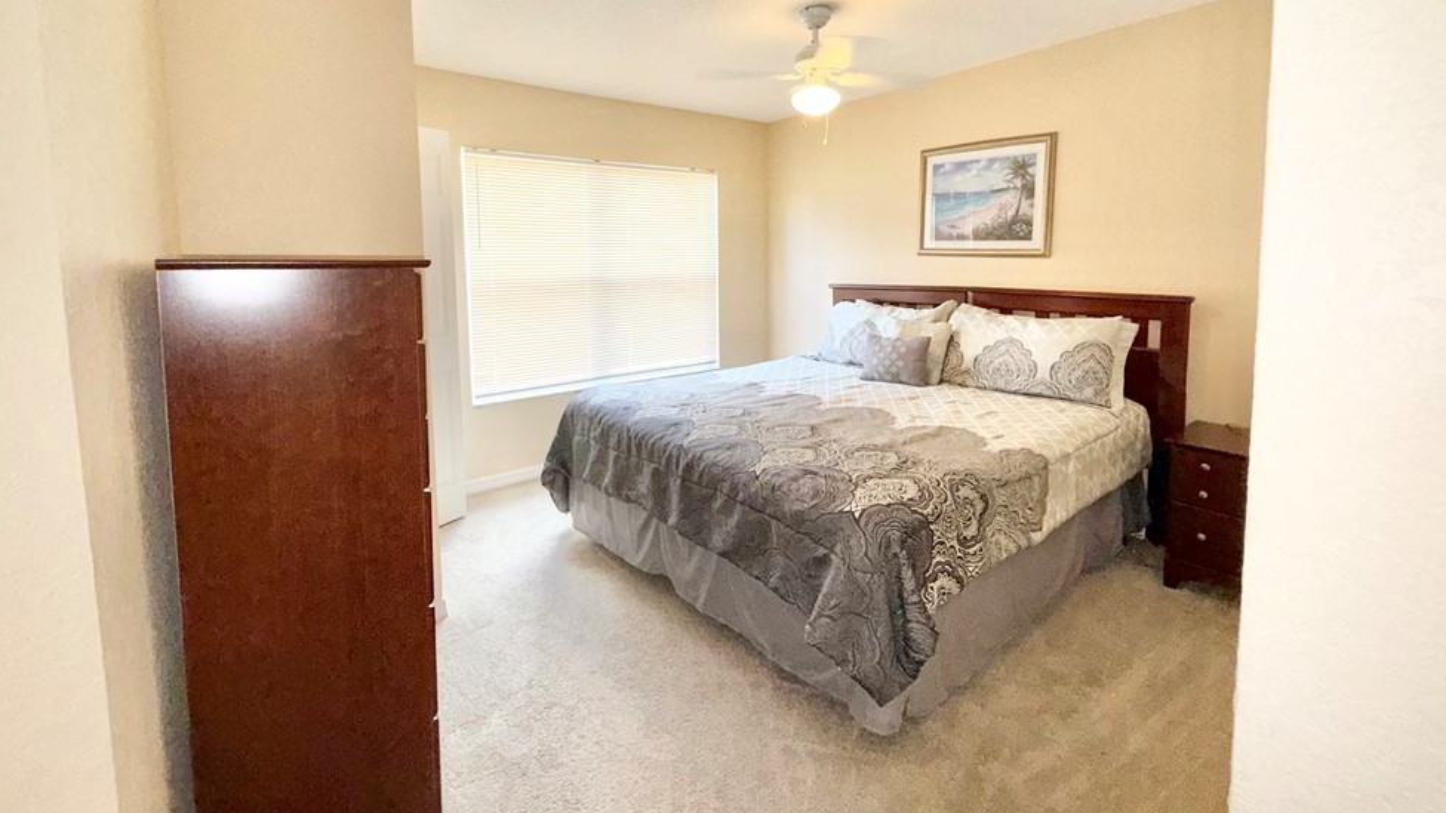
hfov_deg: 99.4
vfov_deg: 66.1
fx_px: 613
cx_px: 722
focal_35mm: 16
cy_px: 308
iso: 100
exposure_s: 1/60
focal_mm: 2.22
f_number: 2.2
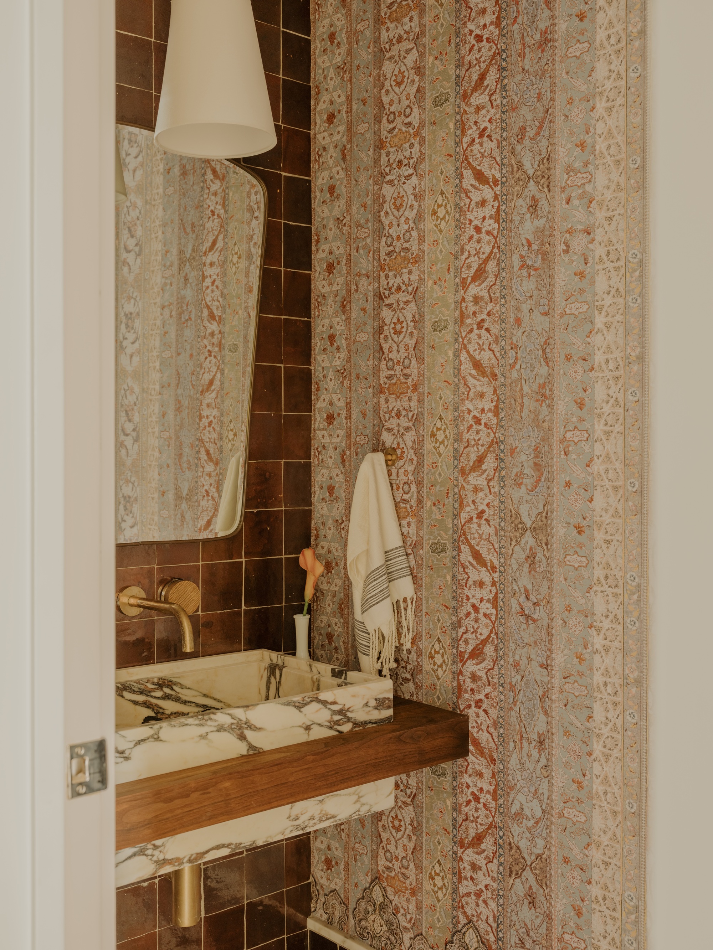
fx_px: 1016
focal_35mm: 37
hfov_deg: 38.7
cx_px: 356
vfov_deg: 50.1
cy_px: 475
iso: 400
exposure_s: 10
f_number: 7.1
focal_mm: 47.3
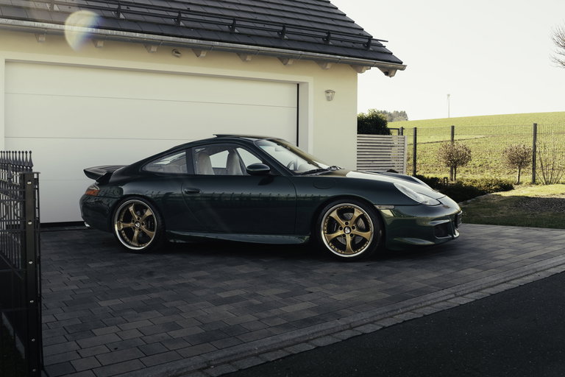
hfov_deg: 50.7
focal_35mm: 38
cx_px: 282
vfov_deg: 35.1
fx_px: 596
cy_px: 188
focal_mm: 25.4
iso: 100
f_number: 4
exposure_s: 1/100
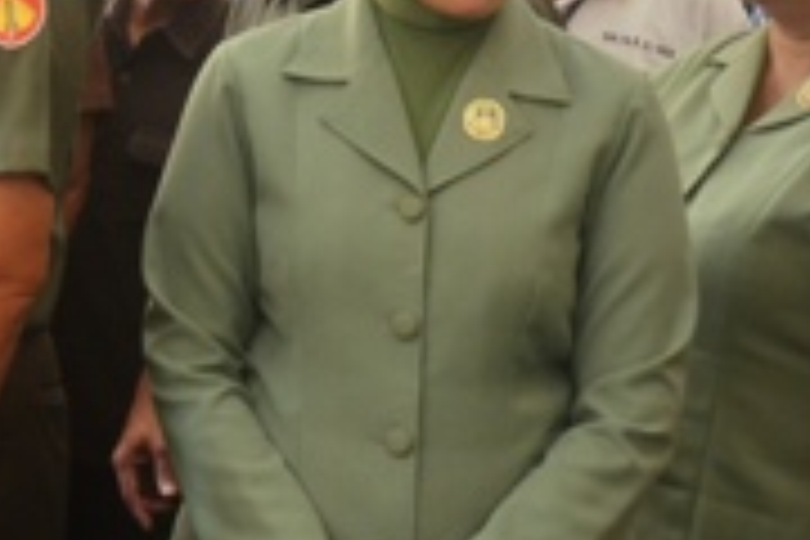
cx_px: -504
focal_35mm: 133
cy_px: 68
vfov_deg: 10.3
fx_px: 2987
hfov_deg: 14.2
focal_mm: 25
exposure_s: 1/125
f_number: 4
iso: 640
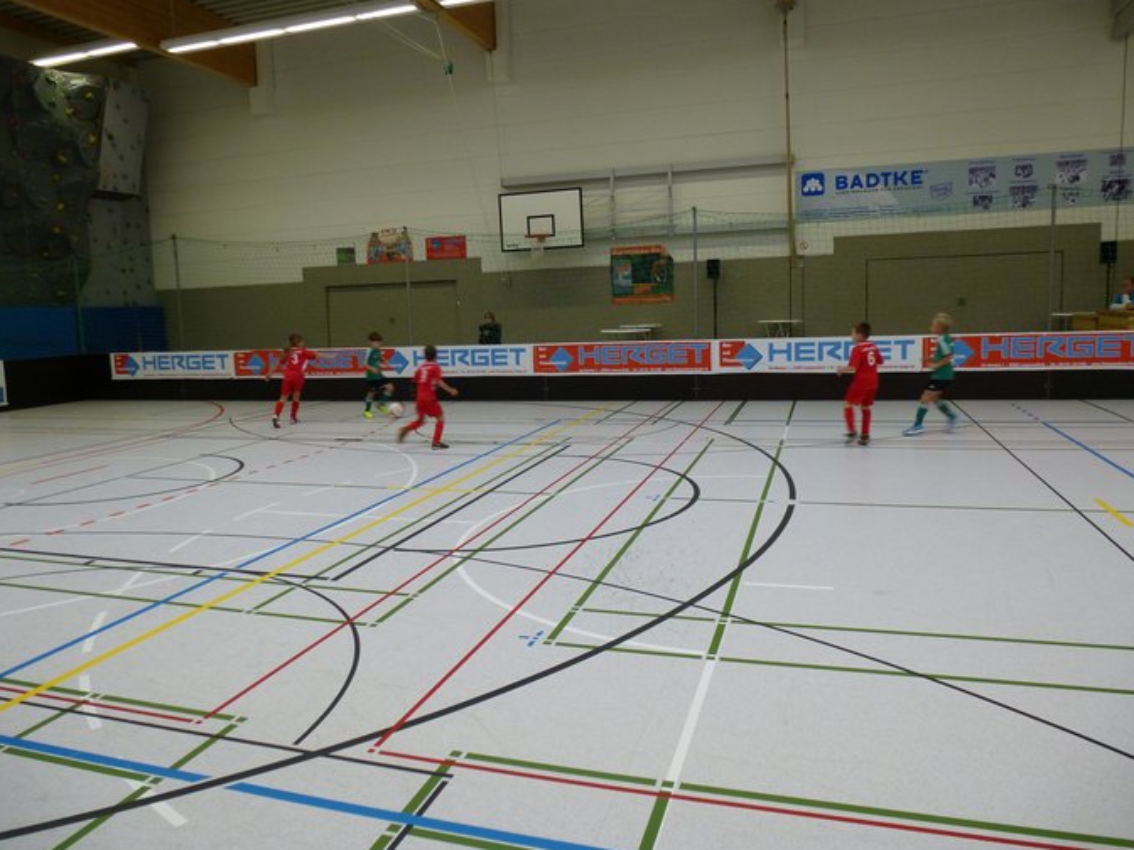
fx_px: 819
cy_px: 412
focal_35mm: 25
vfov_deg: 54.9
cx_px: 547
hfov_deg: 69.4
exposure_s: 1/60
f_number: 3.3
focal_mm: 4.3
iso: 250
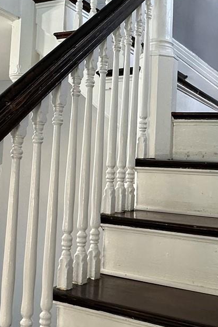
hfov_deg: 28.1
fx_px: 436
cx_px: 115
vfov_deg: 41.0
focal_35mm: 48
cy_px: 136
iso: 160
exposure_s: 1/60
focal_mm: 2.22
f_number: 2.2
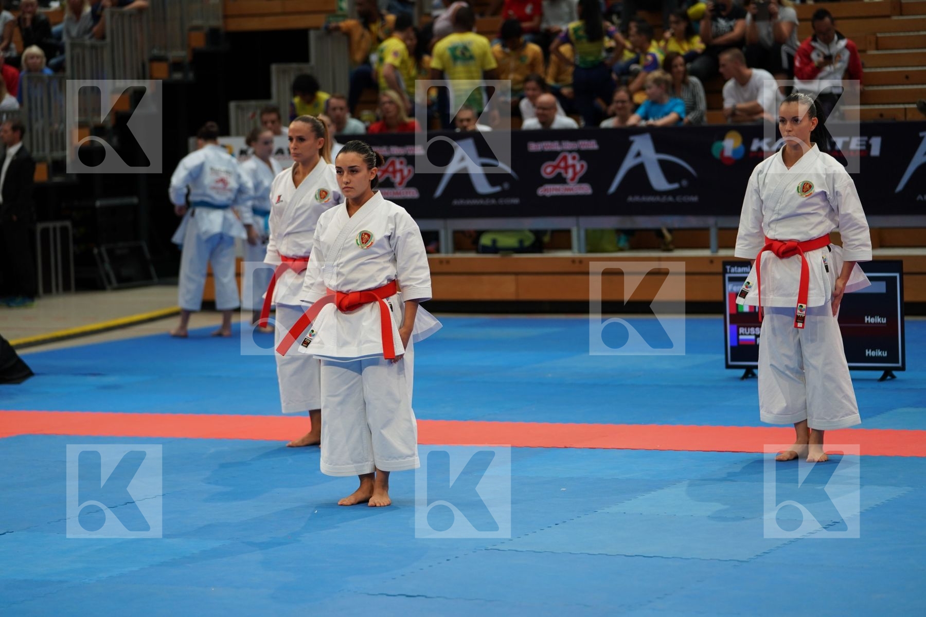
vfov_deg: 12.5
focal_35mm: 110
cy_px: 308
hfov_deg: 18.6
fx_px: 2829
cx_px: 463
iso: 800
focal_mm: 110
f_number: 2.8
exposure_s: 1/500
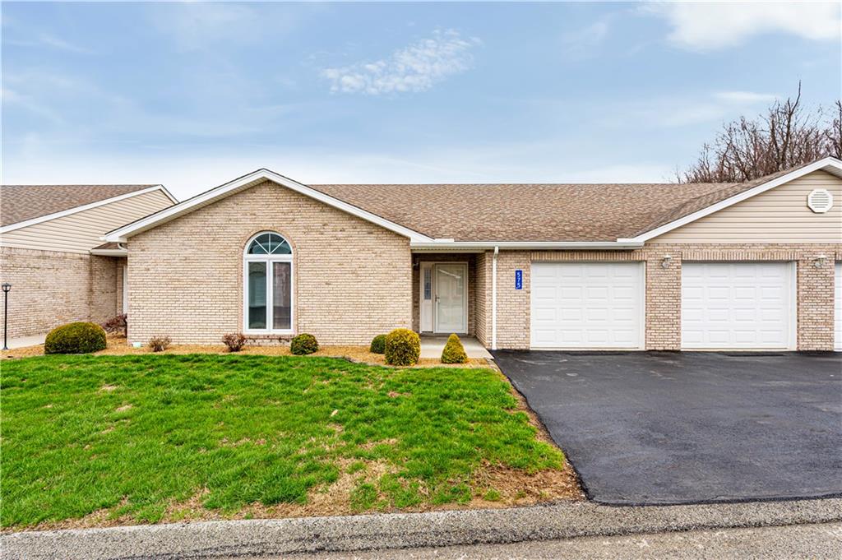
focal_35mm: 17
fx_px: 397
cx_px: 421
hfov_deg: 93.3
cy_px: 280
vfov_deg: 70.3
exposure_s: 1/80
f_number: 8
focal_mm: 17
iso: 100
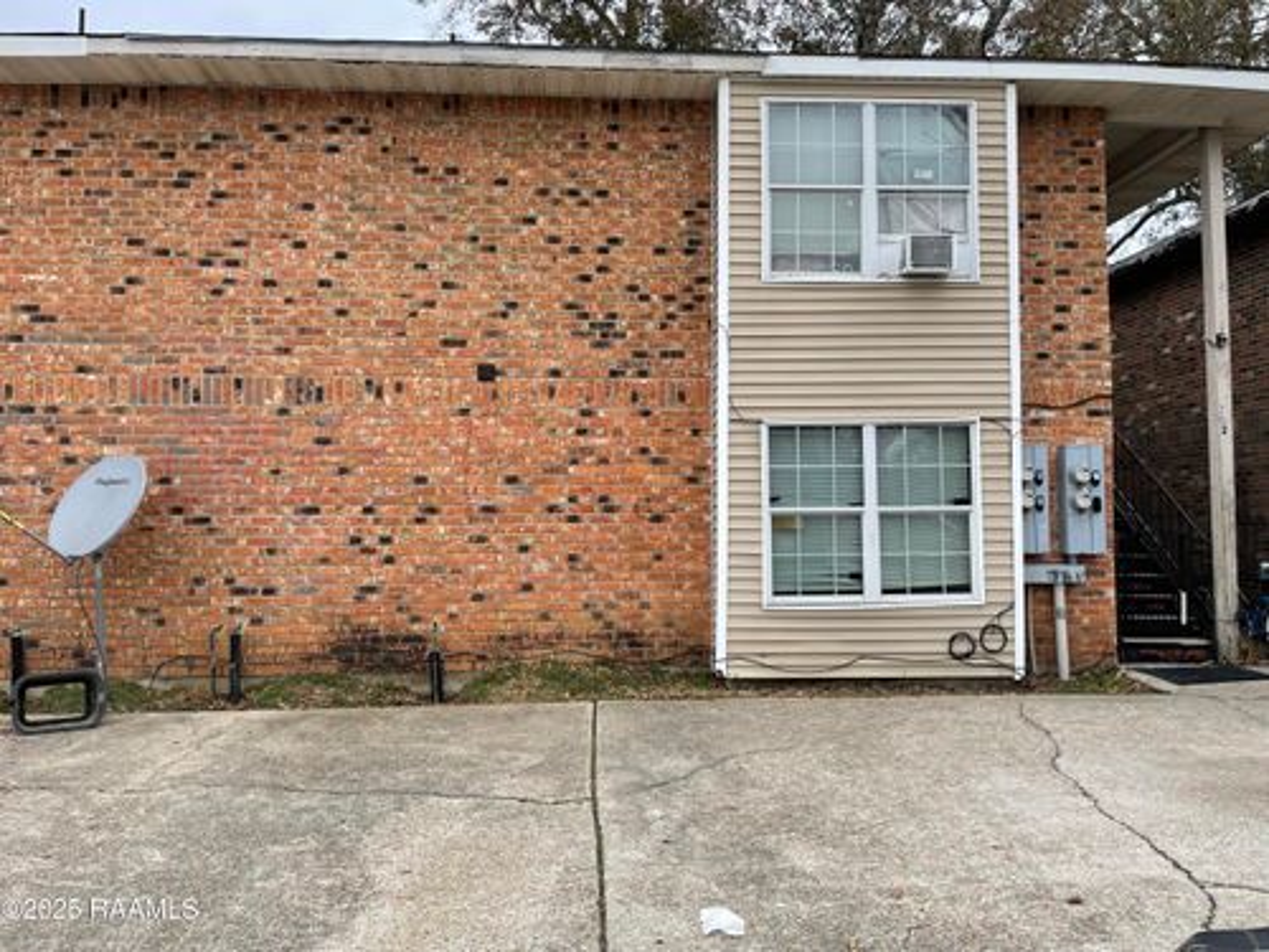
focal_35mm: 26
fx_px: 953
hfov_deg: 67.3
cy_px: 476
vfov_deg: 53.1
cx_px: 634
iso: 32
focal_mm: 4.2
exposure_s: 1/1319
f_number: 1.6
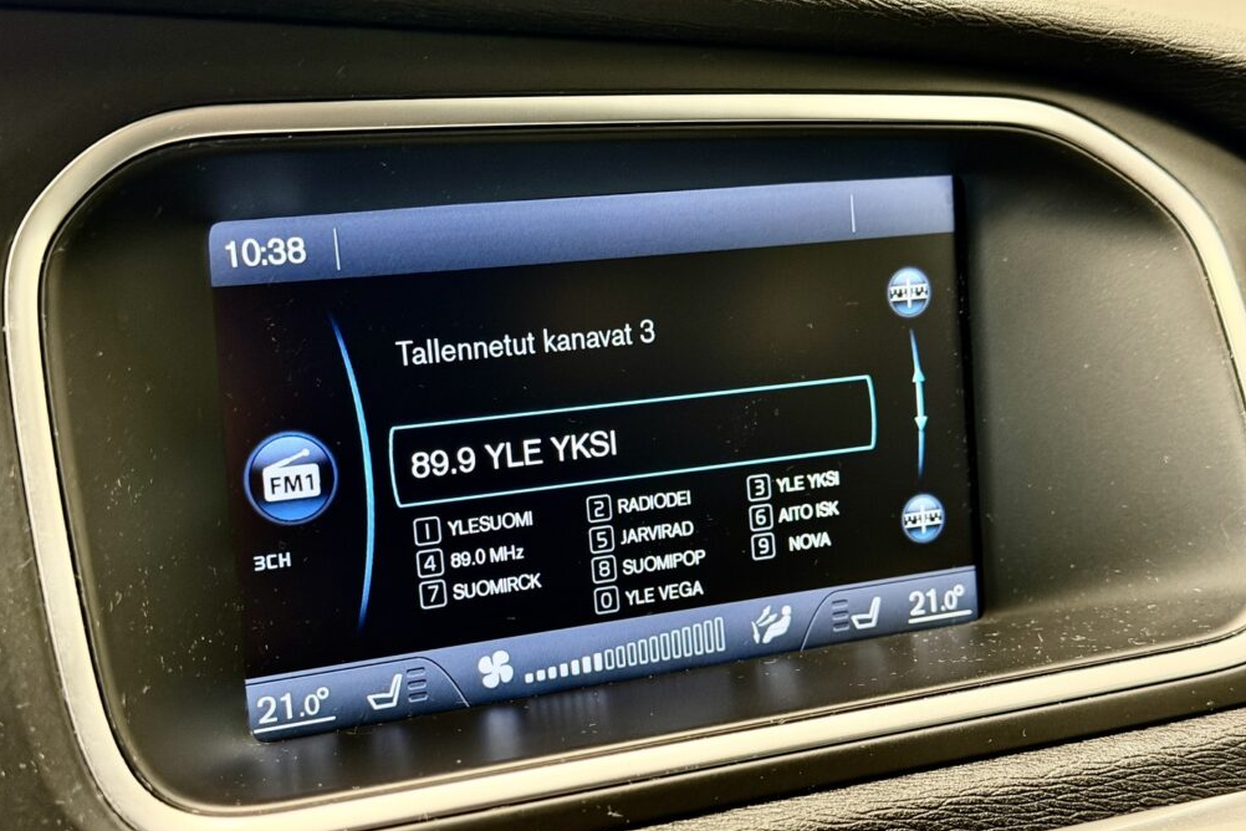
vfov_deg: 26.5
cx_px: 611
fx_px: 1765
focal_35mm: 51
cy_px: 468
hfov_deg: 38.9
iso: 500
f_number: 1.78
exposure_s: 1/33
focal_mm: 6.76
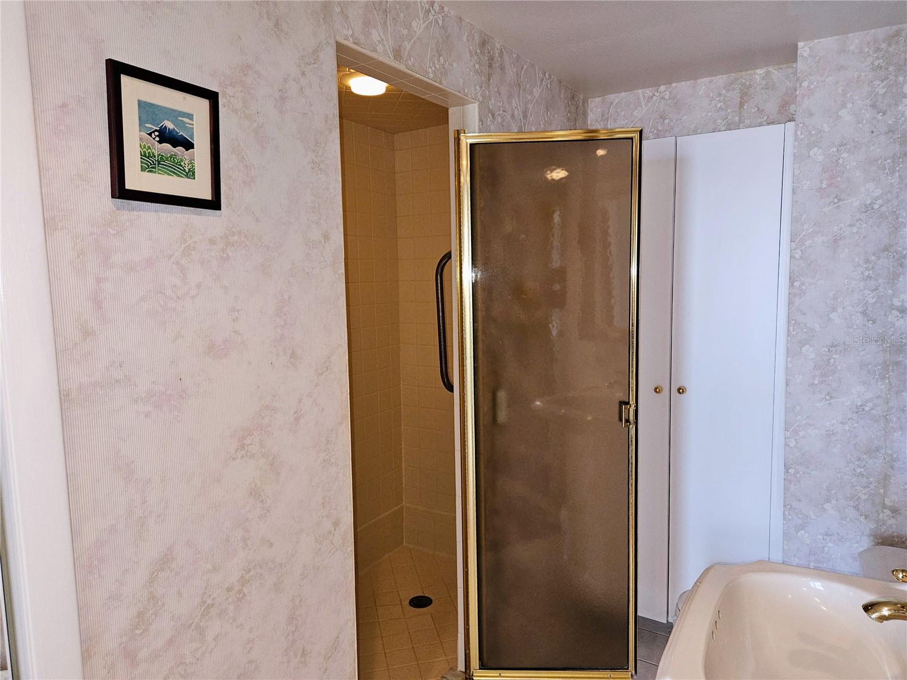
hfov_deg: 73.9
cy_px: 340
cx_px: 454
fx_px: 602
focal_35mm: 23
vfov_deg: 58.9
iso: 125
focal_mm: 5.4
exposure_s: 1/60
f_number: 1.8
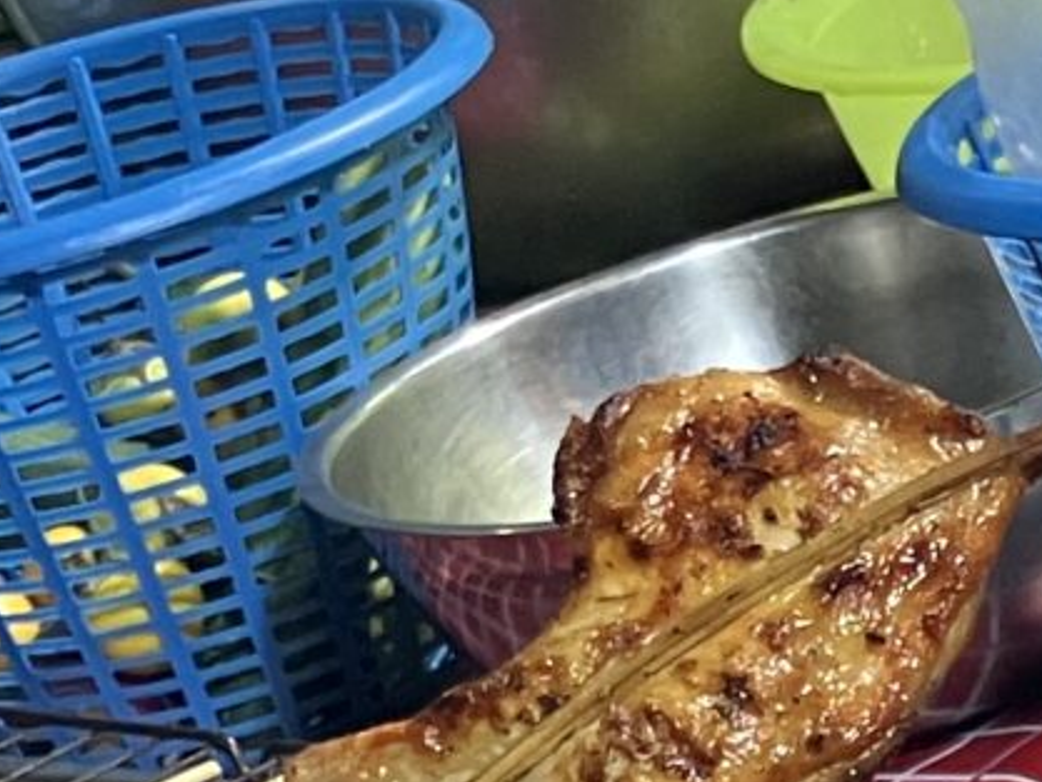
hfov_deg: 11.3
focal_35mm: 172
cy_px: 1317
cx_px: 1279
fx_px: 5179
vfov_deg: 8.4
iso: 160
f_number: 1.8
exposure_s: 1/50
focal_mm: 3.99
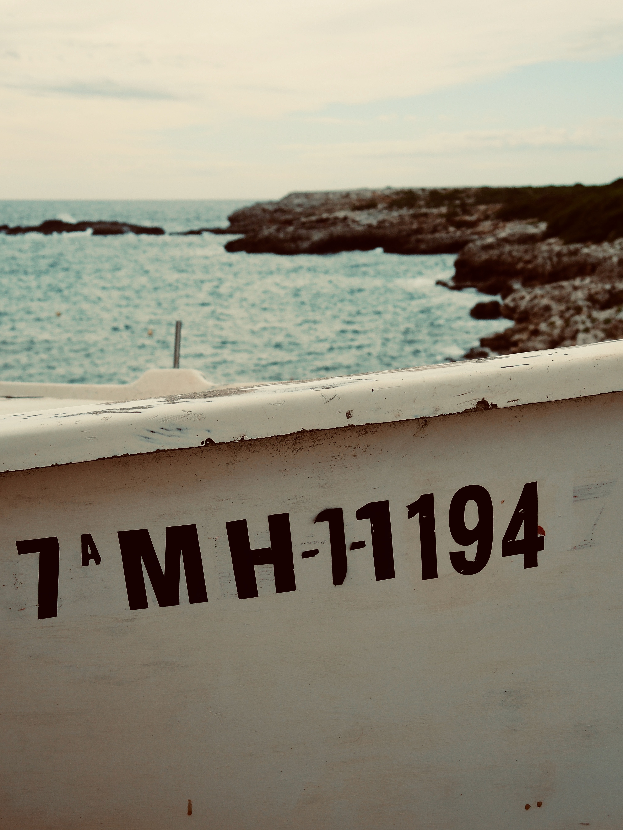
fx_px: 1200
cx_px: 312
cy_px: 415
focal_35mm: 50
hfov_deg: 29.1
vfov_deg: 38.2
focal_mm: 11
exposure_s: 1/1000
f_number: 2.8
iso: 80
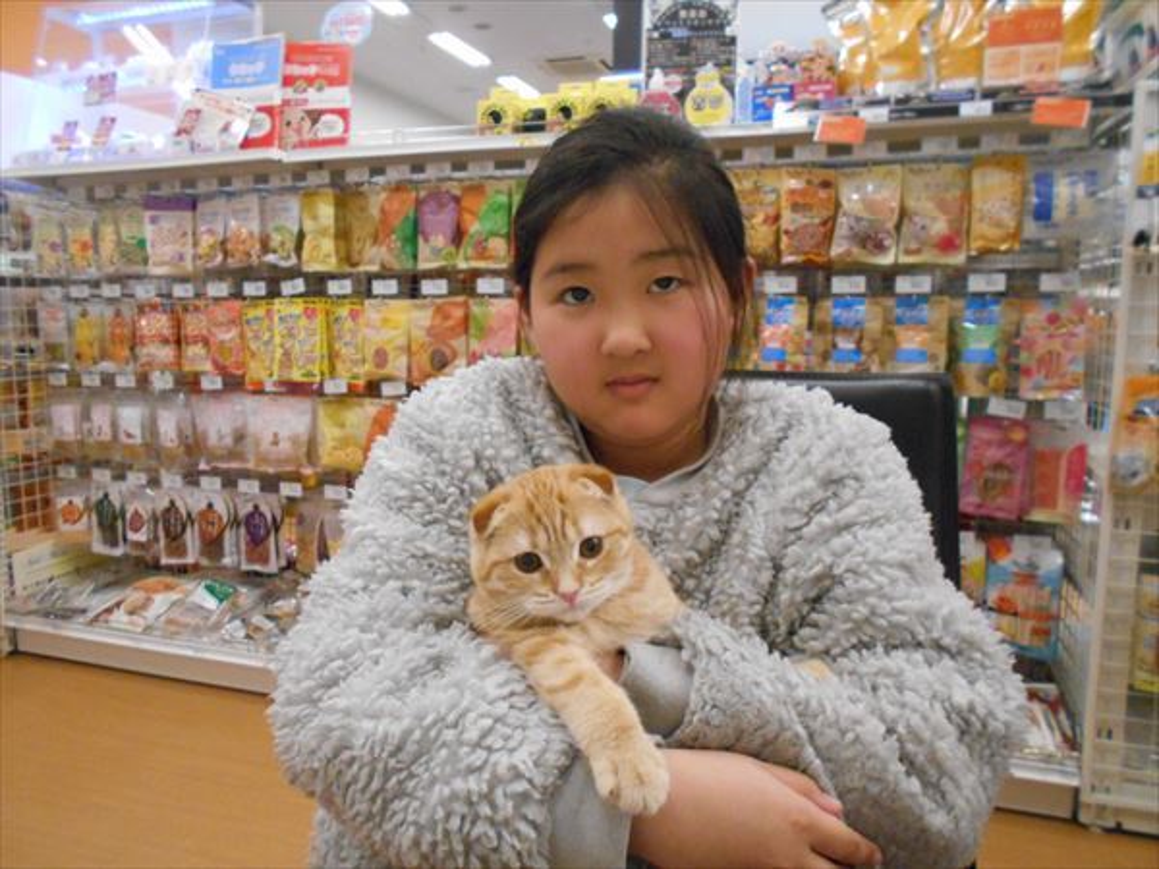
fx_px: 871
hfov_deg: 67.3
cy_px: 434
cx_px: 580
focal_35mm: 26
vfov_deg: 53.1
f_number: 3.2
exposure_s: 1/80
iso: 800
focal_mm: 4.6
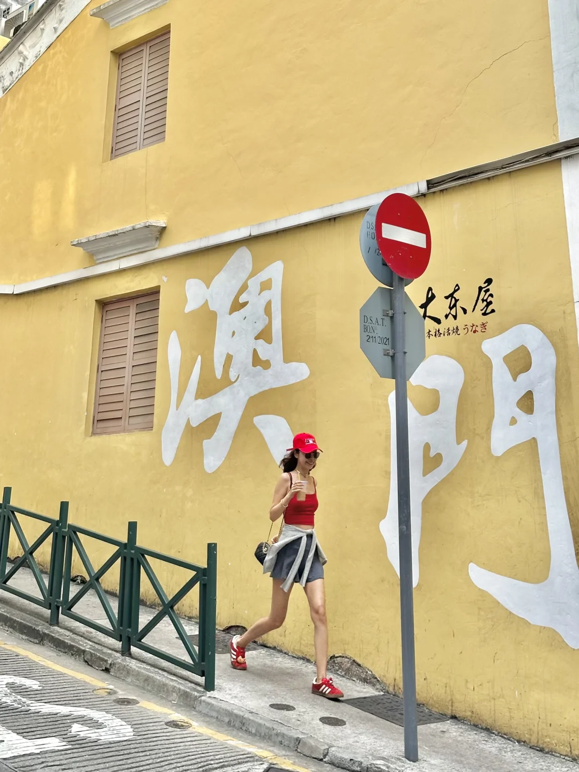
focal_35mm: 48
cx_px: 290
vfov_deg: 39.7
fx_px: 1070
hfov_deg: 30.3
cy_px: 386
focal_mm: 6.86
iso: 64
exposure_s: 1/382
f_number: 1.78
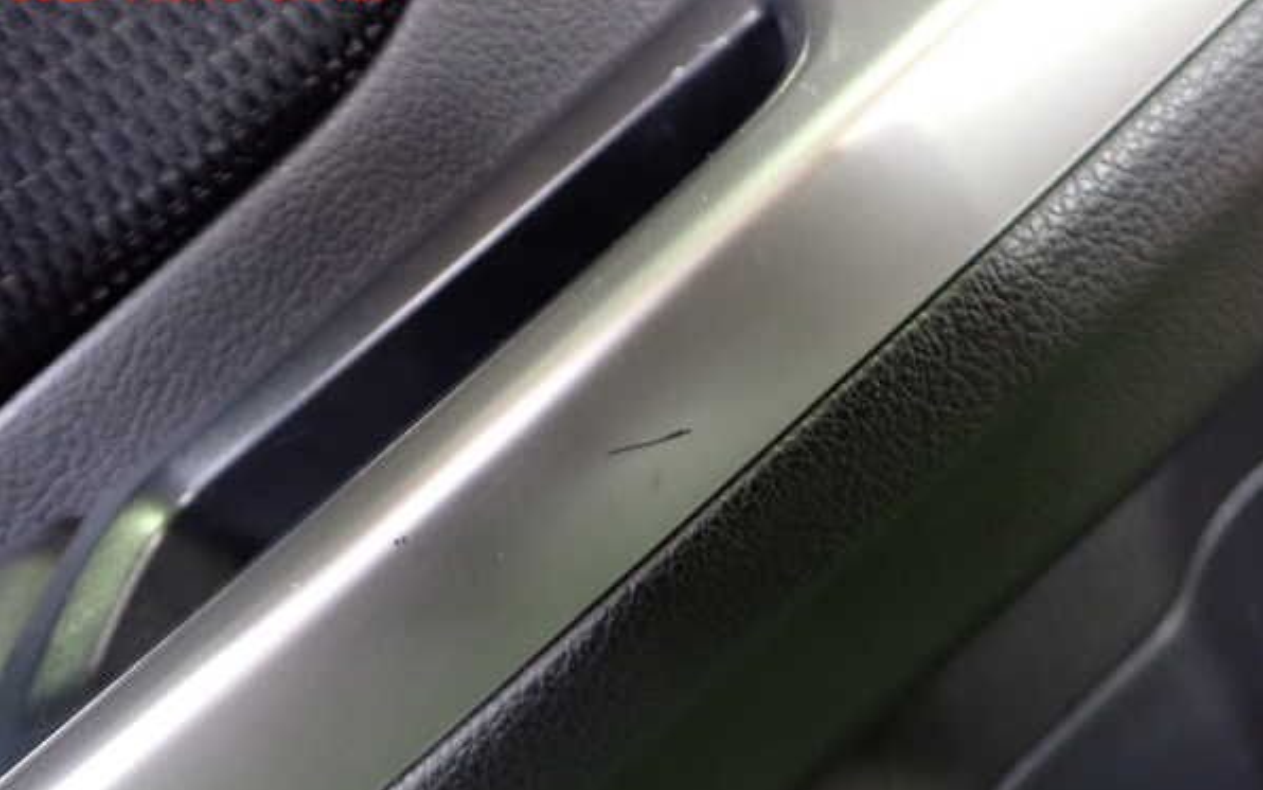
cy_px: 436
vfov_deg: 39.4
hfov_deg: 59.6
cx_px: 634
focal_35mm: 32
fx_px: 1102
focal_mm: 5.4
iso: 800
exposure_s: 1/20
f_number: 2.3
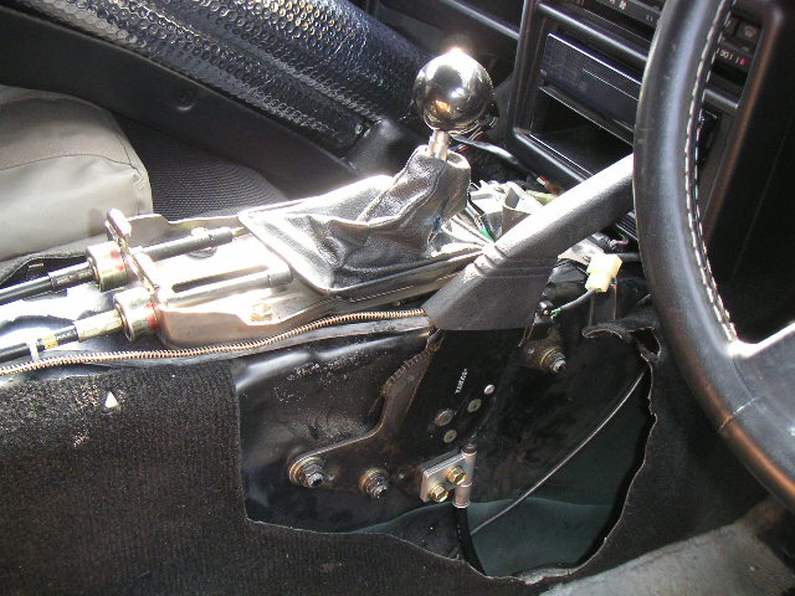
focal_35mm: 37
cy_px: 298
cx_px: 398
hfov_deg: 50.1
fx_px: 850
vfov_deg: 38.7
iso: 160
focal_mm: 5.7
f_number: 2.8
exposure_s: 1/45
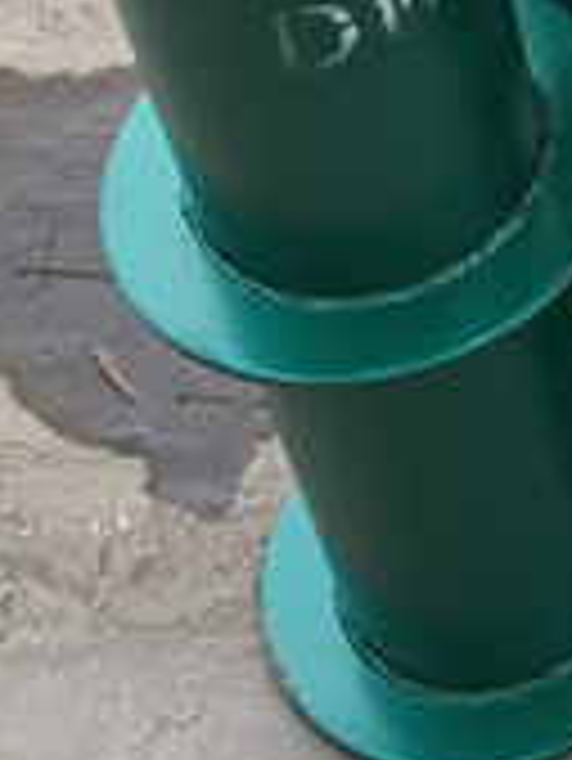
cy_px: -259
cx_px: 946
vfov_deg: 13.8
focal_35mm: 137
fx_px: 3015
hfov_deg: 10.4
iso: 32
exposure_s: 1/100
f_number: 2.2
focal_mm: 4.15
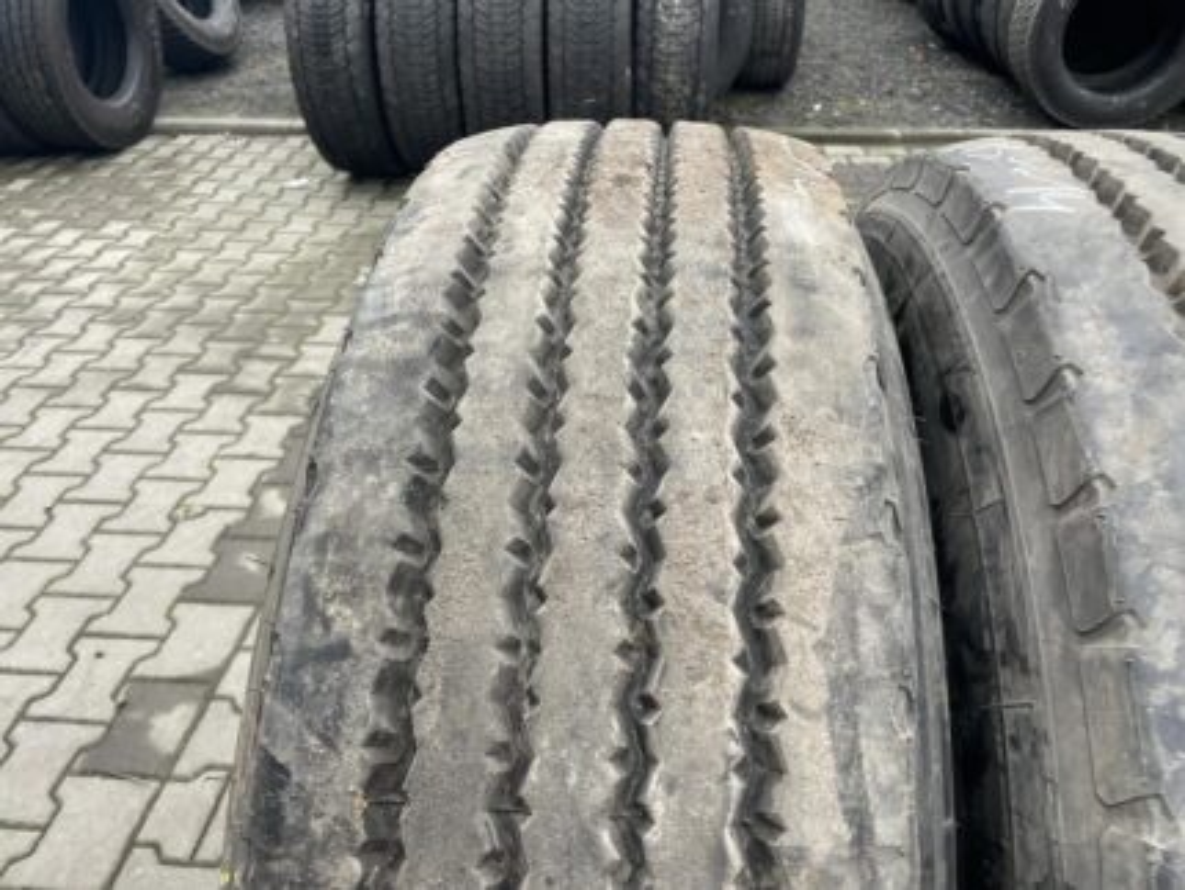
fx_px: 891
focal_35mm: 26
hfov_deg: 67.3
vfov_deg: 53.1
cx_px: 592
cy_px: 445
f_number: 1.6
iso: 125
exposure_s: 1/105
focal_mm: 4.2
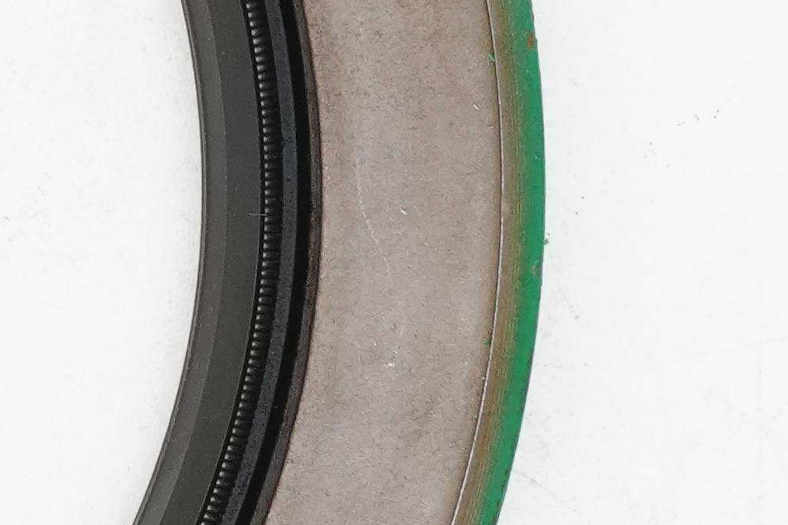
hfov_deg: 6.9
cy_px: 176
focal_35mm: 293
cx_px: -551
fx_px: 6413
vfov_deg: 4.7
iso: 640
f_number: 11
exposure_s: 1/60
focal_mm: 32
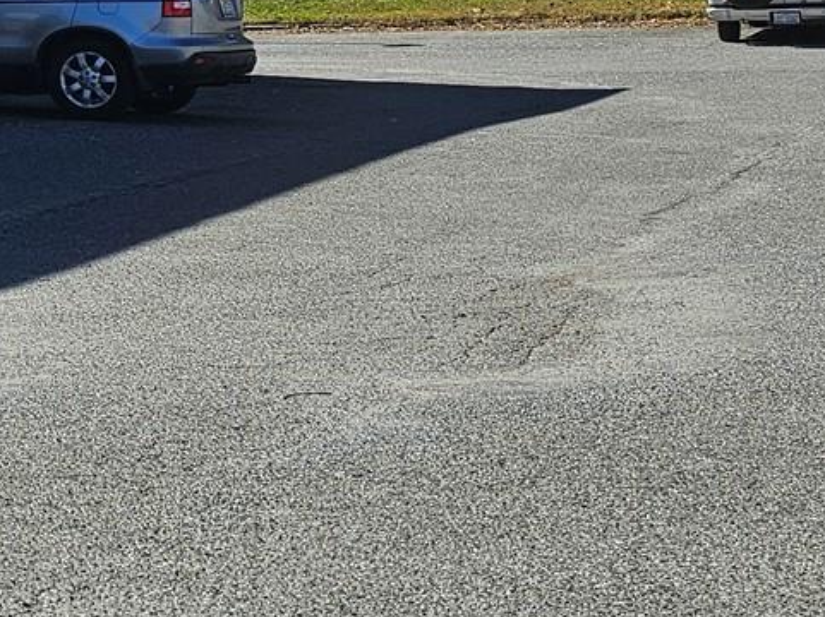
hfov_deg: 15.9
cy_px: -216
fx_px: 2334
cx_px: -798
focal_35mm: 98
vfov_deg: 14.4
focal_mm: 6.3
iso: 10
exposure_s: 1/960
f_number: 1.7
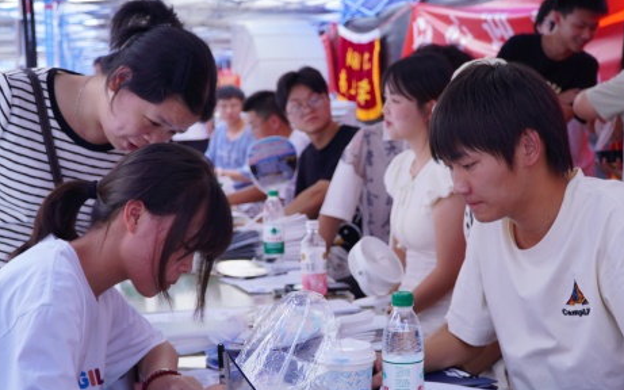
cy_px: 241
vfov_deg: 22.4
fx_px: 980
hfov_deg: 35.3
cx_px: 340
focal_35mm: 58
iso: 100
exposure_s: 1/250
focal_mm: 29
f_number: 4
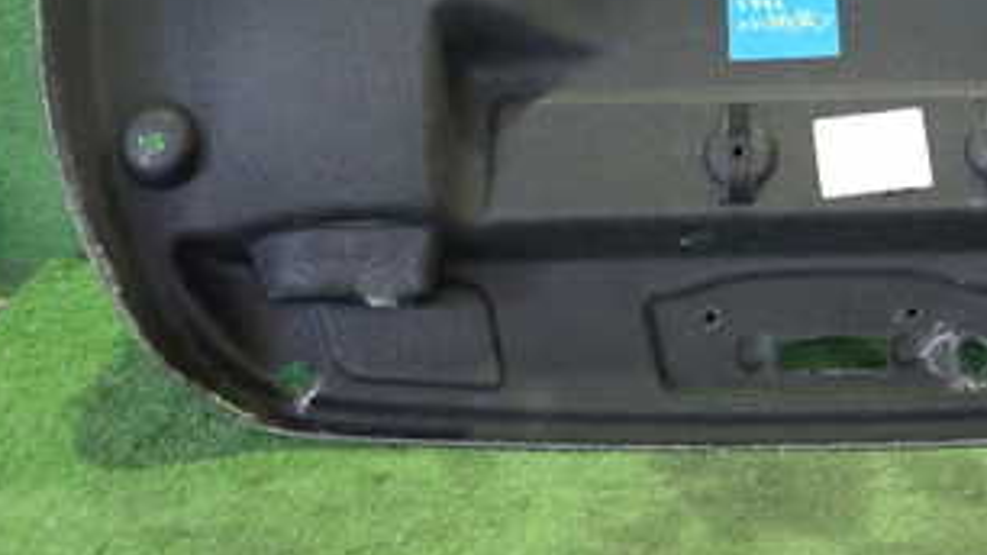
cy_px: -100
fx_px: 1675
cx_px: 771
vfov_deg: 17.9
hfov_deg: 32.1
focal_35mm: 64
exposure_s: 1/25
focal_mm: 5.4
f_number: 2.3
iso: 800
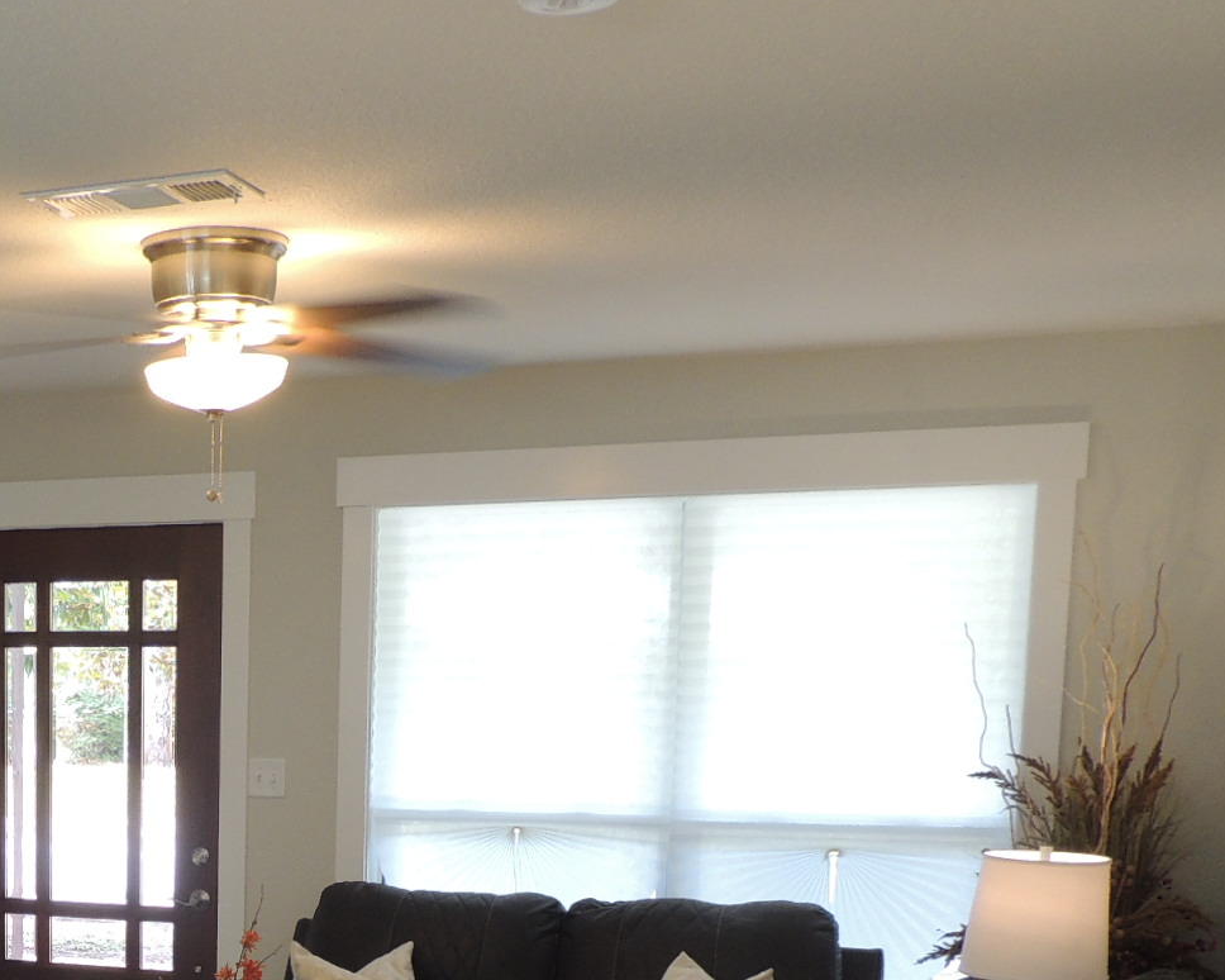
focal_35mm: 55
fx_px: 1994
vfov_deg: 26.1
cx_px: 39
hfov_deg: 31.9
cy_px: 995
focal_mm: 4.3
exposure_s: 1/30
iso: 160
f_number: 3
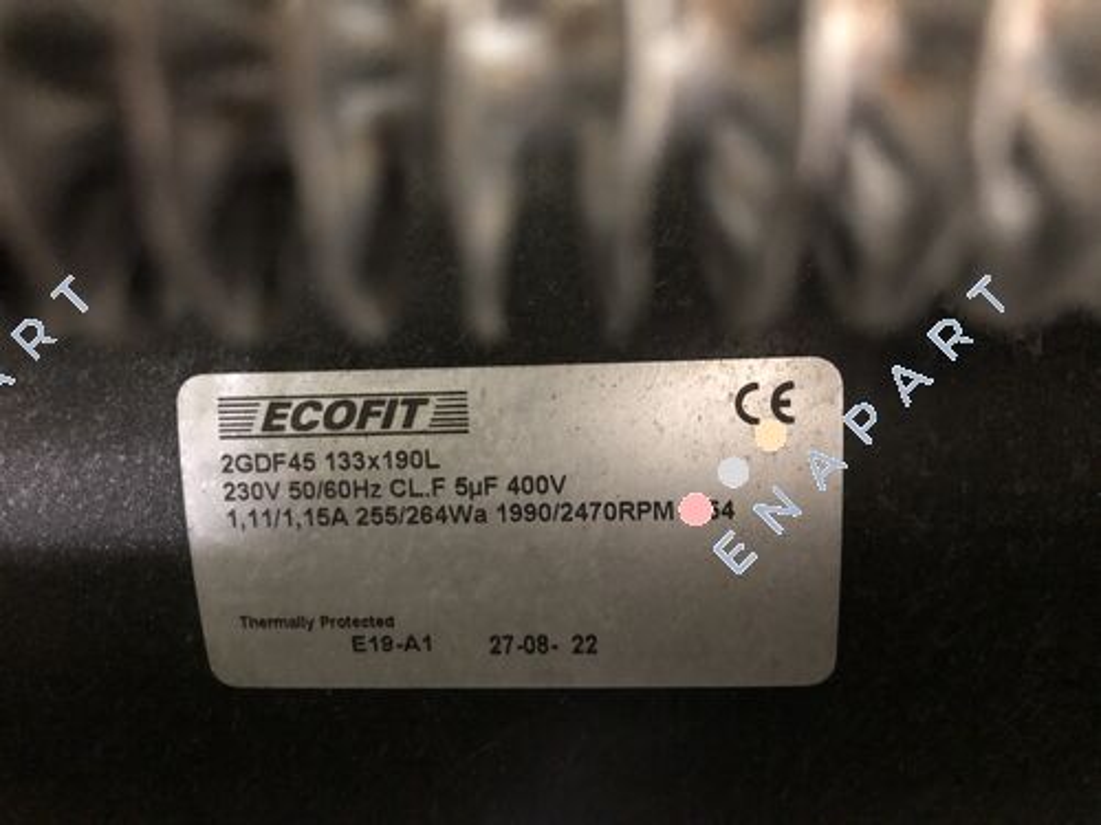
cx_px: 550
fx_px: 891
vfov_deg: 49.7
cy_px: 412
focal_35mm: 28
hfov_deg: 63.4
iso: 200
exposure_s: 1/4
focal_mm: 3.99
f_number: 1.8
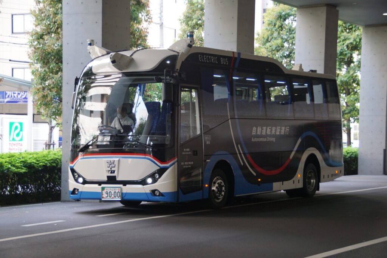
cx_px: 194
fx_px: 807
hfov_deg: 27.0
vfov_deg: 18.2
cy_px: 129
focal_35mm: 75
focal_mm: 50
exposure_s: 1/80
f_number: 4.5
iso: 640
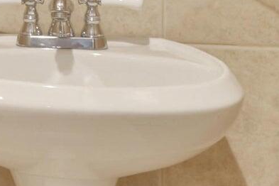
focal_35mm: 110
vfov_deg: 12.0
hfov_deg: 15.2
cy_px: -74
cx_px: -270
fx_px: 852
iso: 200
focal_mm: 18
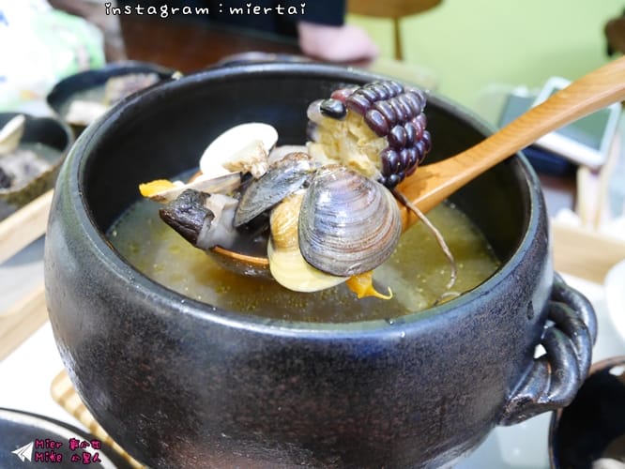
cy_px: 234
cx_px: 312
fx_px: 470
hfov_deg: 67.3
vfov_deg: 53.1
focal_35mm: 26
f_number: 3.6
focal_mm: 13
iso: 3200
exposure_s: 1/40
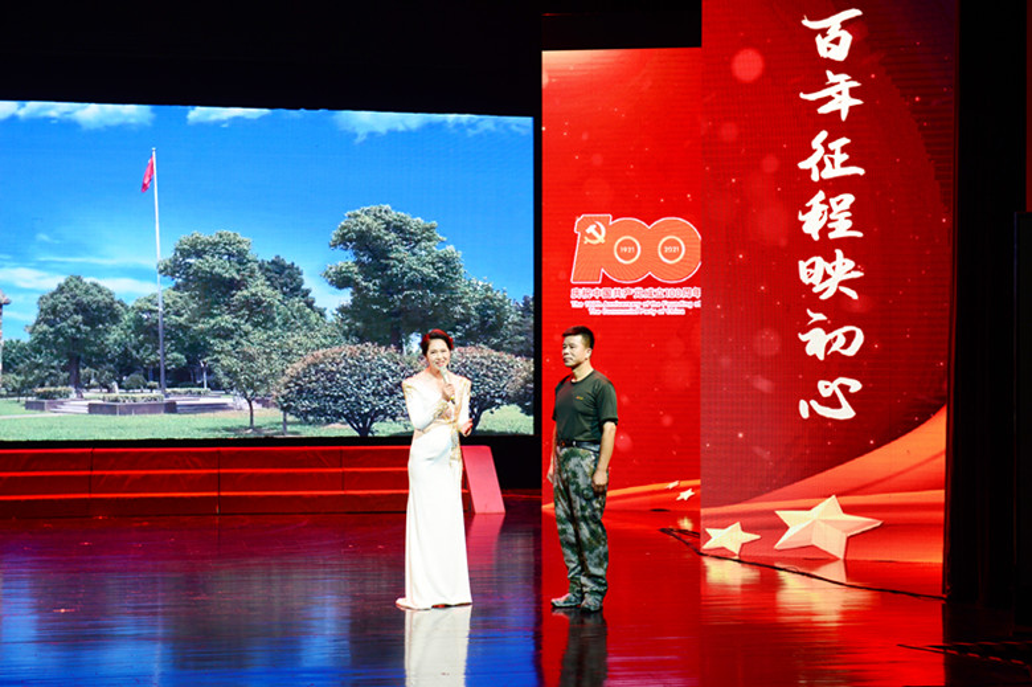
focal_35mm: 70
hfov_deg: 28.9
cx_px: 516
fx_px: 2005
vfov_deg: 19.4
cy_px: 344
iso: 640
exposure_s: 1/60
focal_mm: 70
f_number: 4.5
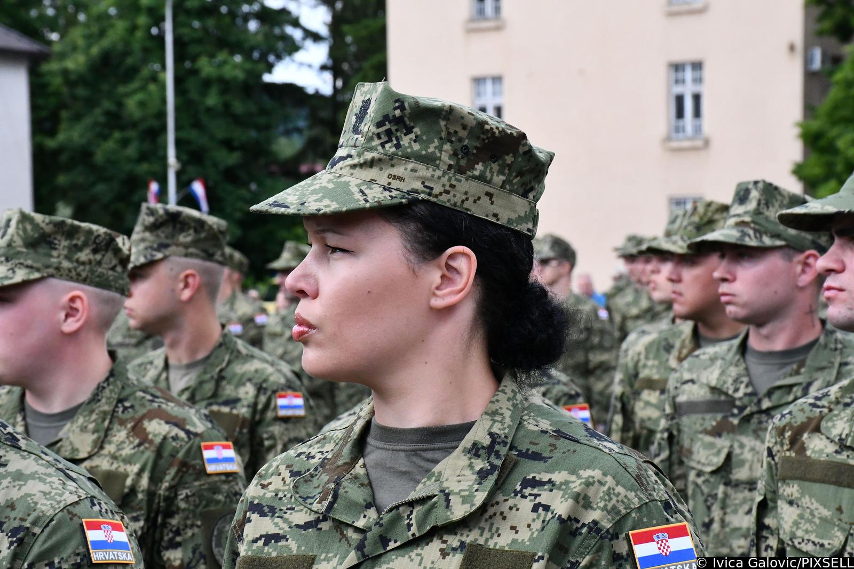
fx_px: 2657
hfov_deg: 18.3
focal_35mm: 112
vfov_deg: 12.2
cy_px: 284
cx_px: 427
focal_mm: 75
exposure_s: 1/2000
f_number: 11
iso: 3200
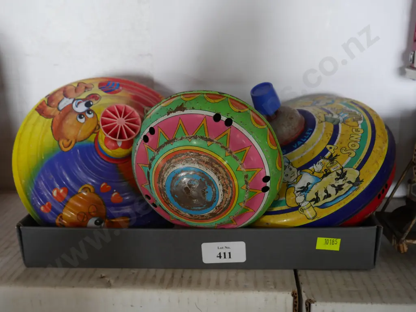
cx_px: 208
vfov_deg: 36.0
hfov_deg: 46.8
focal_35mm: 40
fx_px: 481
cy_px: 156
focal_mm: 20
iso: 1000
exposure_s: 1/60
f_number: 4.4
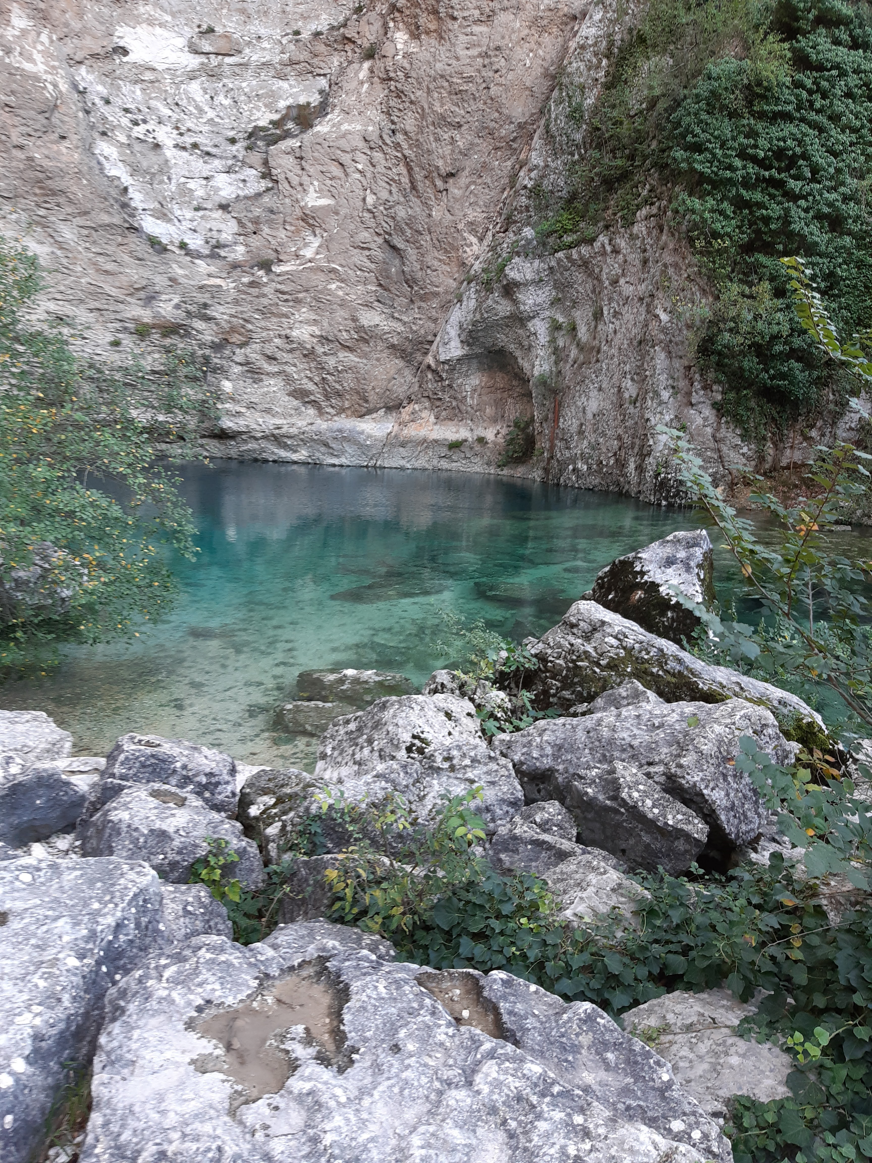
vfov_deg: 67.3
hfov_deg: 53.1
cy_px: 582
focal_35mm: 26
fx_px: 873
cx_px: 436
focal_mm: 3.92
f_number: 1.7
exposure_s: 1/50
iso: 50
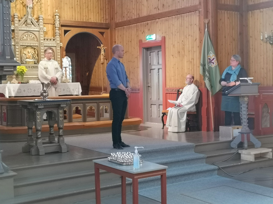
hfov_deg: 34.9
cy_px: 102
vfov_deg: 26.6
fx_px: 434
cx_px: 136
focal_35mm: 55
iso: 250
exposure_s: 1/33.3
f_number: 1.8
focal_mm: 5.58
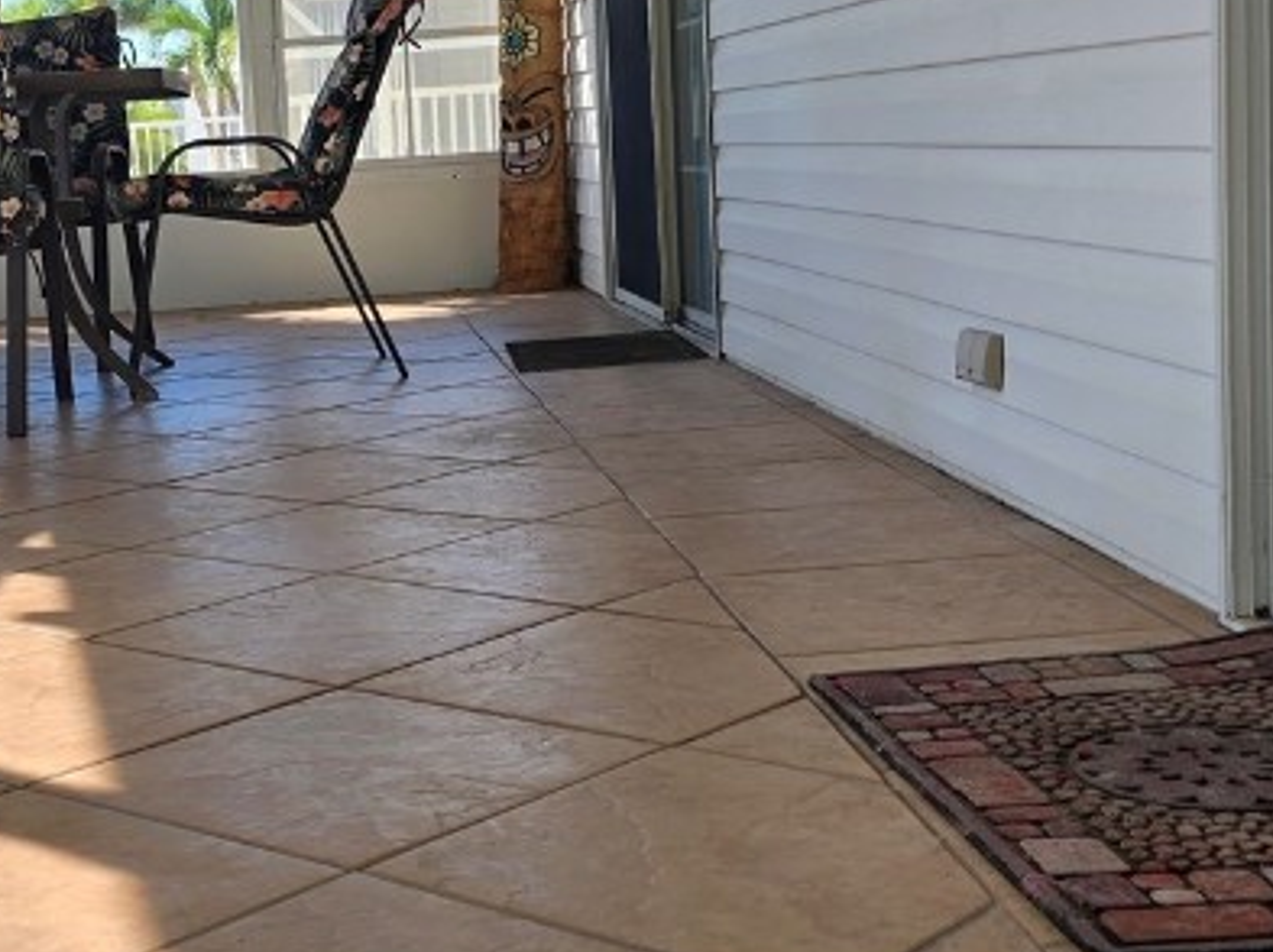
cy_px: 366
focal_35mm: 60
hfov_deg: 31.4
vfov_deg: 24.3
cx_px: 262
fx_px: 2204
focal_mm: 6.3
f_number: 1.7
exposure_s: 1/229
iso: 12
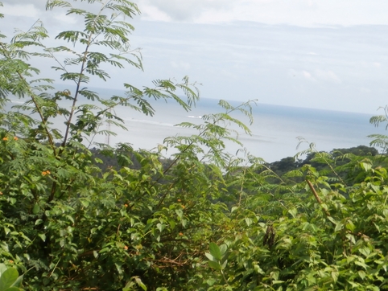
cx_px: 212
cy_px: 157
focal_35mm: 107
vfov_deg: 13.8
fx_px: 1200
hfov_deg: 18.4
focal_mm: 15.16
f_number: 5
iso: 100
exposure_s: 1/400
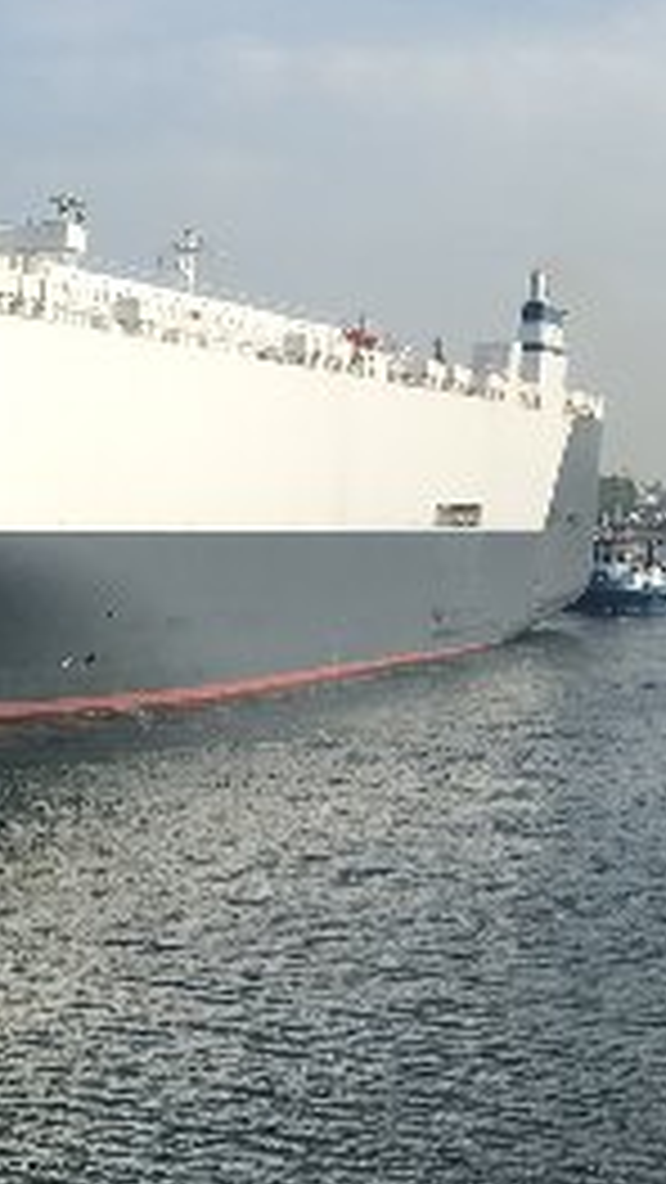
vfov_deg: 27.4
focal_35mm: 77
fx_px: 2417
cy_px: 761
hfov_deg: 14.3
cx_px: -446
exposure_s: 1/1425
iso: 25
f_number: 2.2
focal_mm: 4.15
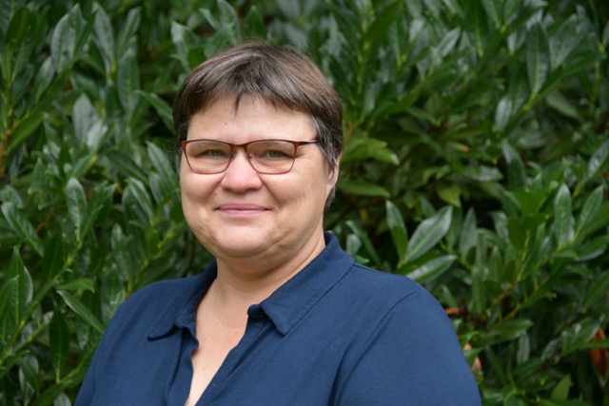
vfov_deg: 8.7
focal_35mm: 157
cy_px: 203
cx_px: 304
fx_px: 2656
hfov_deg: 13.1
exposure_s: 1/250
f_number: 5.3
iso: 400
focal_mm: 105
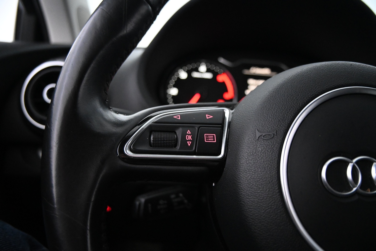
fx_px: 783
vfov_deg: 18.2
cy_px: 126
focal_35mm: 75
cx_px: 188
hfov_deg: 27.0
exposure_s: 1/80
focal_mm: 50
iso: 5000
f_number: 6.3
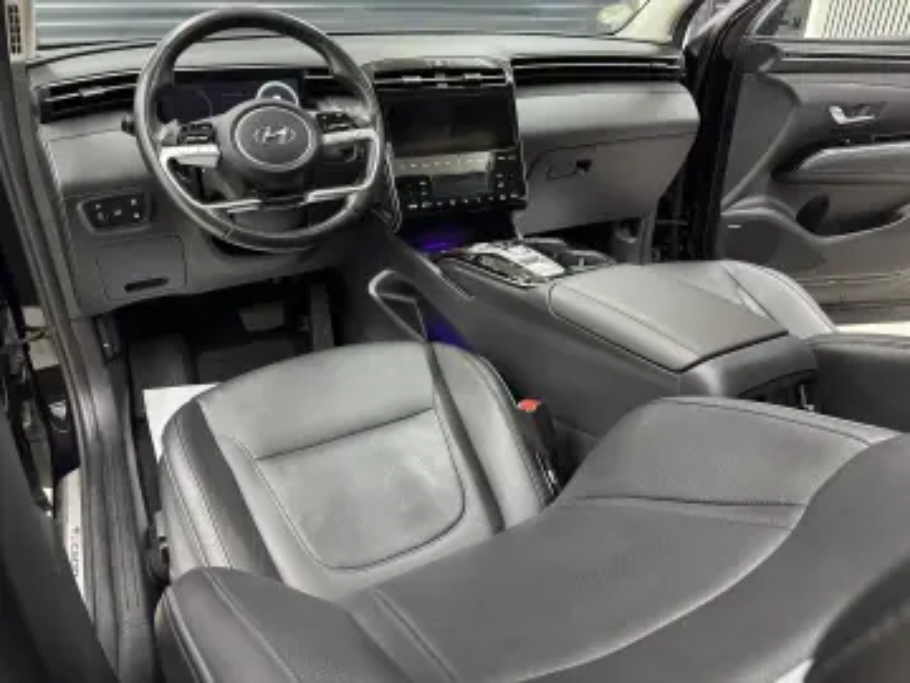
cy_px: 342
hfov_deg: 71.6
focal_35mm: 24
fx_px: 631
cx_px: 455
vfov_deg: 56.8
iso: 1000
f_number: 1.78
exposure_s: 1/40
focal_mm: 6.76
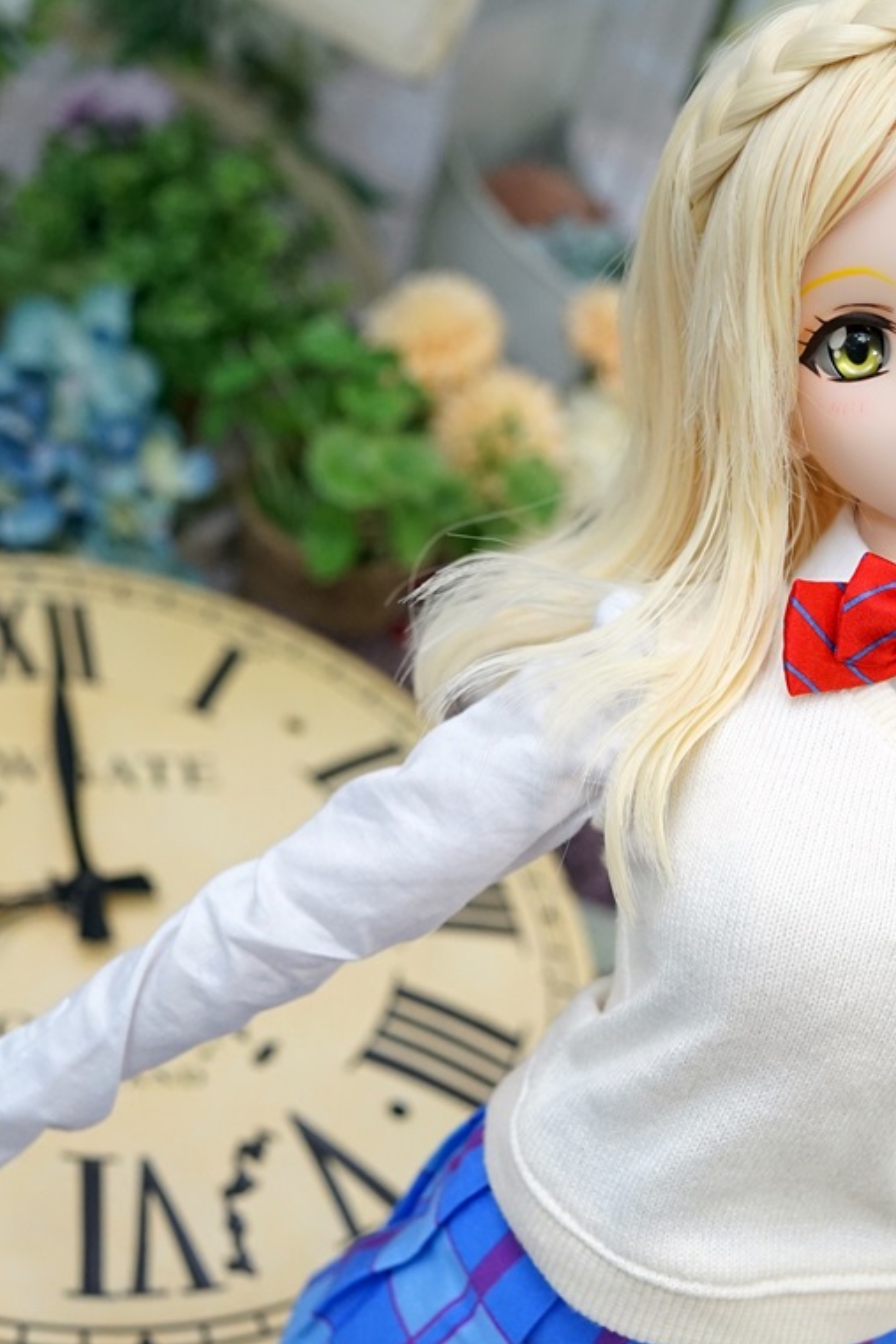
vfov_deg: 32.2
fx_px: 2314
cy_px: 845
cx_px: 573
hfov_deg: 21.8
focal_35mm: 62
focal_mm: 35
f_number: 4
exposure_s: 1/160
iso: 1250
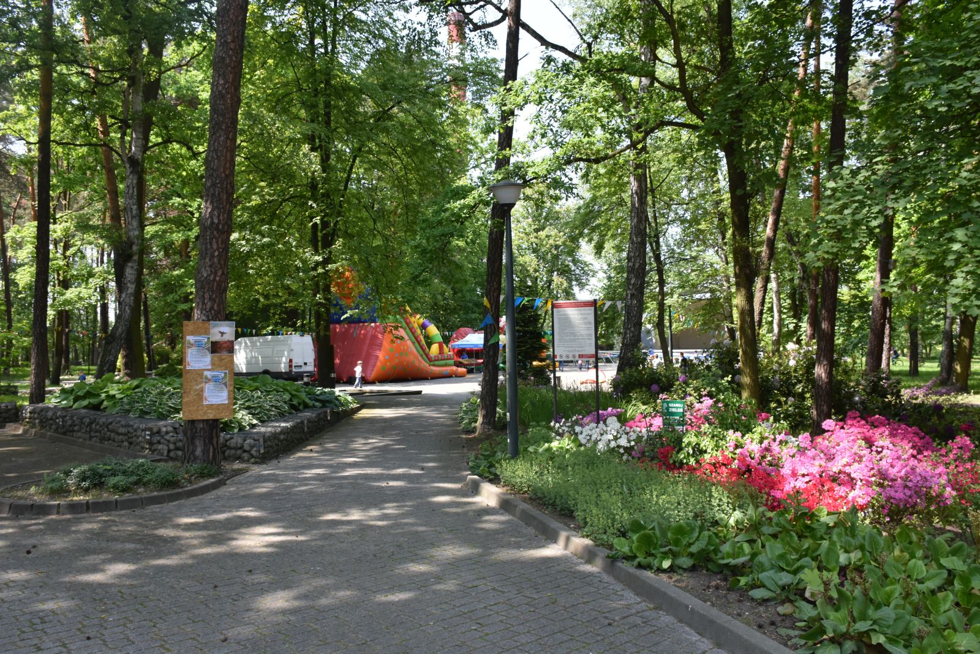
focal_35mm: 30
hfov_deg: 61.9
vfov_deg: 43.6
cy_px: 327
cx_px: 490
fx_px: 817
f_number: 8
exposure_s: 1/400
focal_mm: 20
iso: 800
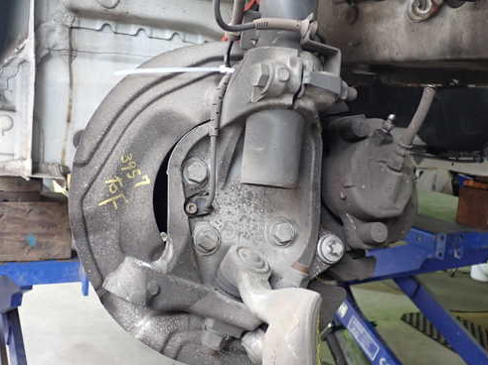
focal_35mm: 44
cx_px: 233
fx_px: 620
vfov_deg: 32.9
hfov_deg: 42.9
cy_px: 183
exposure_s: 1/40
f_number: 2.5
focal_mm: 6.37
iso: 250
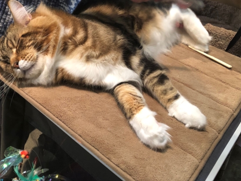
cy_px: 61
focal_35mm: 39
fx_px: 272
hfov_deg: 47.3
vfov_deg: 36.5
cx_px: 87
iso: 320
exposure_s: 1/30
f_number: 1.8
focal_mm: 3.99
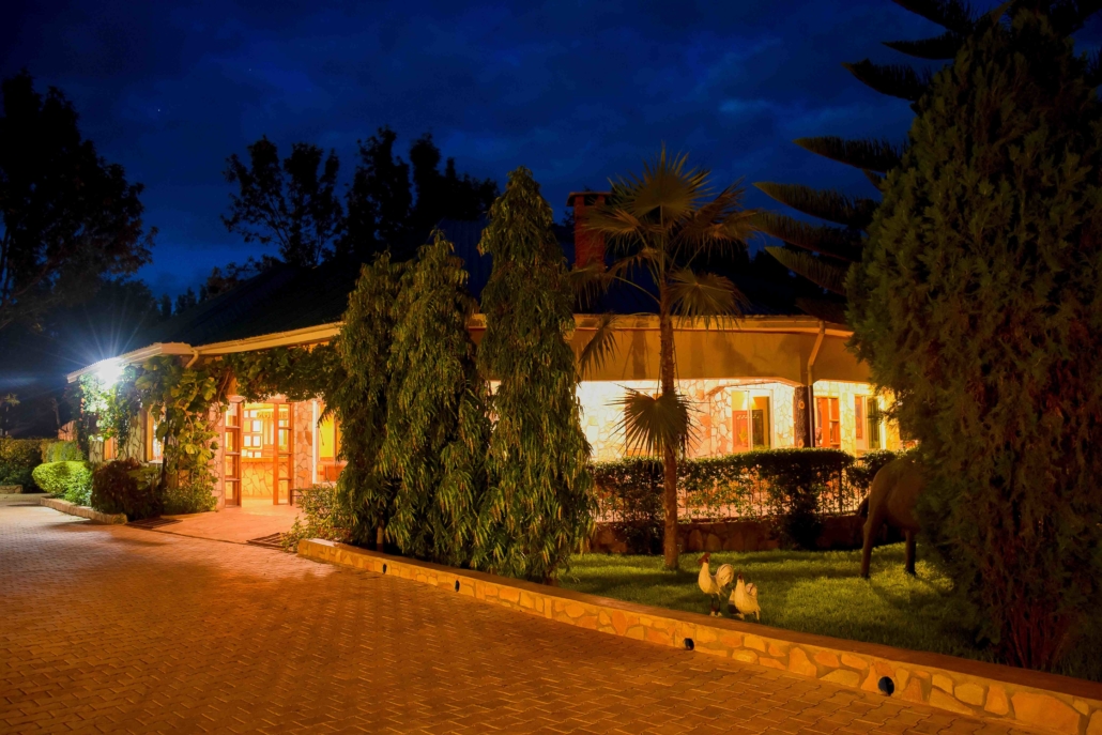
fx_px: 827
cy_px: 368
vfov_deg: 47.9
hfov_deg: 67.4
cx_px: 551
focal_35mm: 27
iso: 500
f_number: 4.5
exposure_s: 4
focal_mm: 18
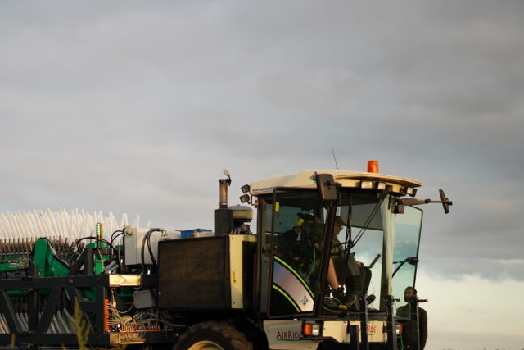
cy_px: 195
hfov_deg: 25.0
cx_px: 128
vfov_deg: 17.1
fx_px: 1165
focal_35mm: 80
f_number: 1.4
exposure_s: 1/5000
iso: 640
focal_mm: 50
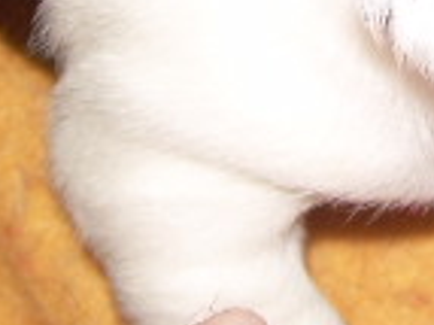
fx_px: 2130
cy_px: -282
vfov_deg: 8.4
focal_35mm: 170
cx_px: 558
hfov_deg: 11.3
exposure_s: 1/60
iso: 50
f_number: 2.8
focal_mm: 6.3
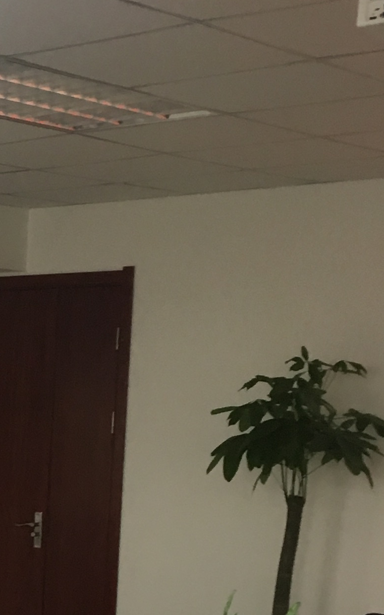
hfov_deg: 11.9
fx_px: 1673
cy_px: 583
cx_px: -339
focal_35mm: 100
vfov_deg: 20.3
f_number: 2.2
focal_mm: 4.15
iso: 100
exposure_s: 1/33
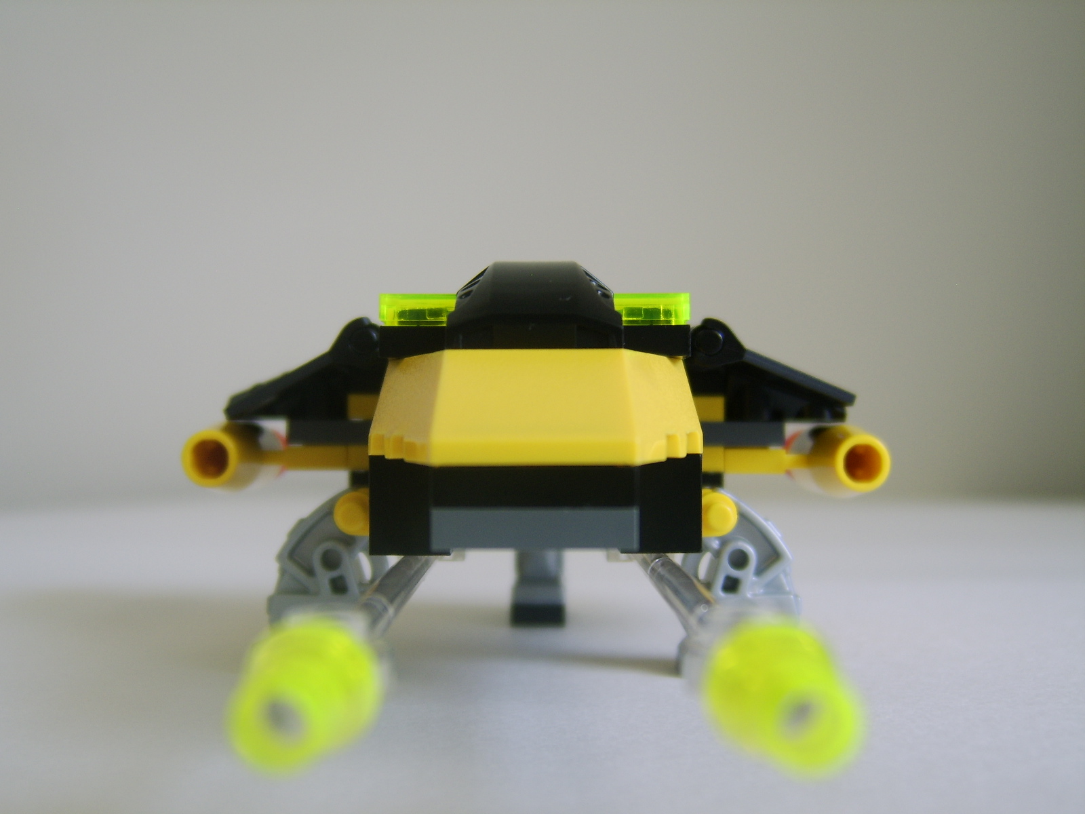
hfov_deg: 58.4
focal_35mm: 31
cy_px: 407
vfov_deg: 45.4
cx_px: 542
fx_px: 972
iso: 71
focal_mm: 8.13
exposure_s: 1/18
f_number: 2.7
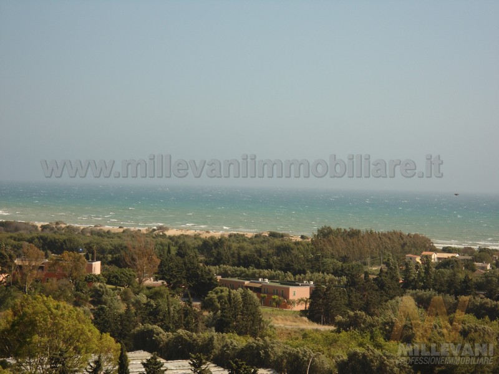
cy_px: 187
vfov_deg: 14.1
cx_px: 250
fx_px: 1514
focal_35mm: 105
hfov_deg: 18.7
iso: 80
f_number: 5.9
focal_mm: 18.8
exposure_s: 1/400
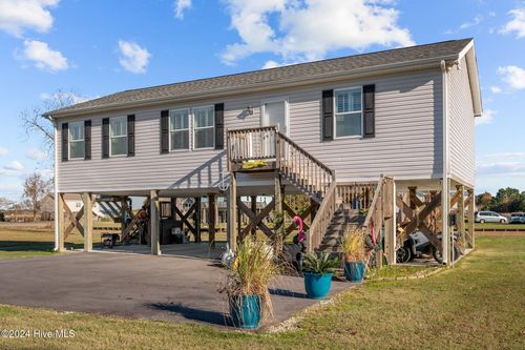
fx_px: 510
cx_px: 262
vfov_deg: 37.8
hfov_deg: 54.5
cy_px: 175
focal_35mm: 35
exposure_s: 1/800
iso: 250
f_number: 8
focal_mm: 35
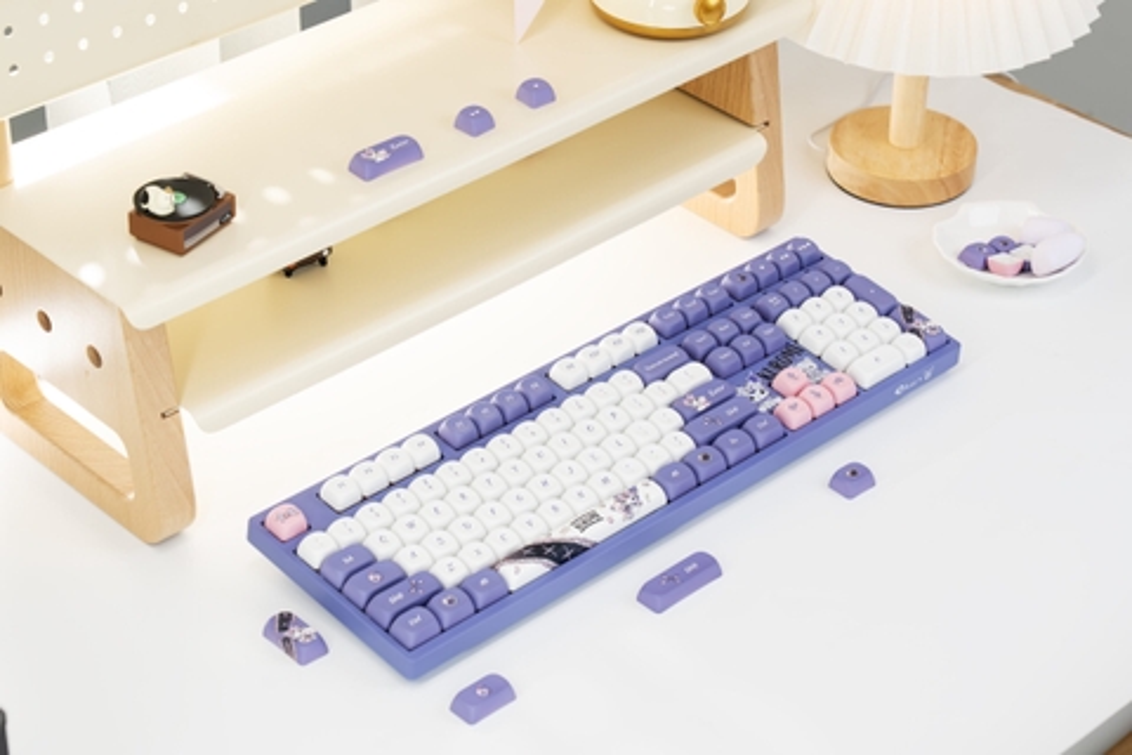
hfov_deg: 23.1
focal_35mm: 88
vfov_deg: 15.5
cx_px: 566
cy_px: 378
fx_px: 2767
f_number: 6.3
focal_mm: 59
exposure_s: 1/160
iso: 640
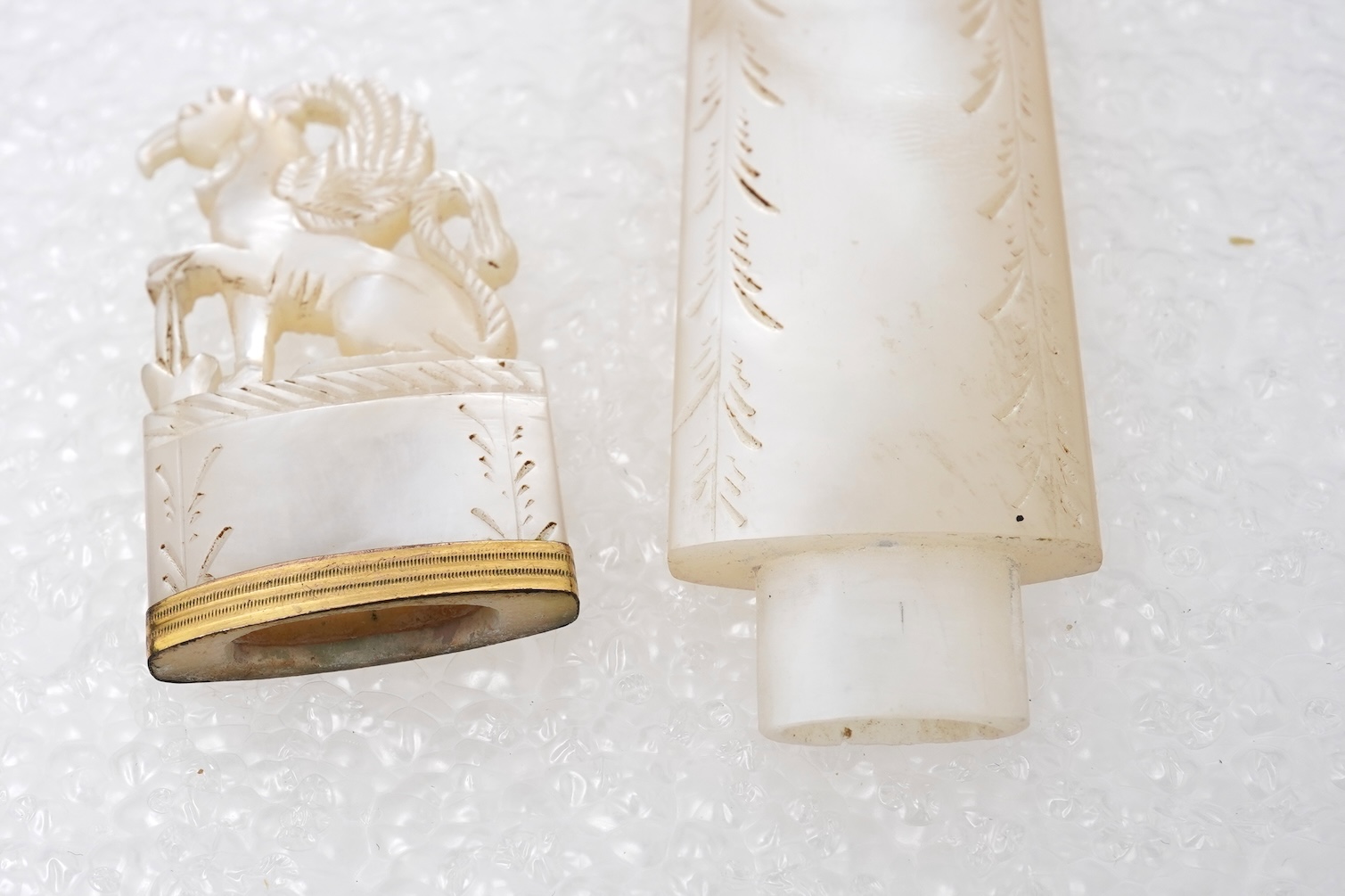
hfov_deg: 43.6
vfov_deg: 29.8
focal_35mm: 45
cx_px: 672
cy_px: 448
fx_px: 1681
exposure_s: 1/125
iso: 400
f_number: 22
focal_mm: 30
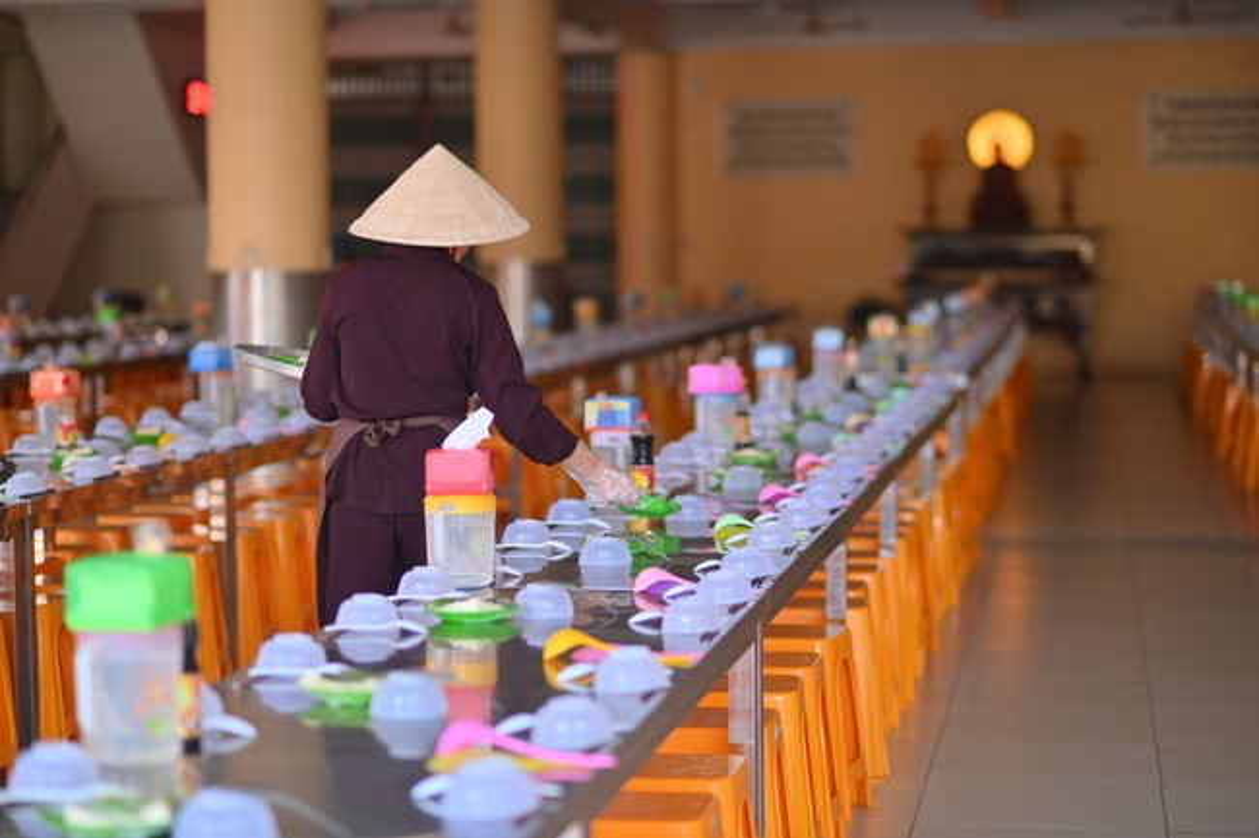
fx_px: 2972
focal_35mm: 85
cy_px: 419
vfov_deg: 16.1
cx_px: 630
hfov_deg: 23.9
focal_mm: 85
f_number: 2
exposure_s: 1/100
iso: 100
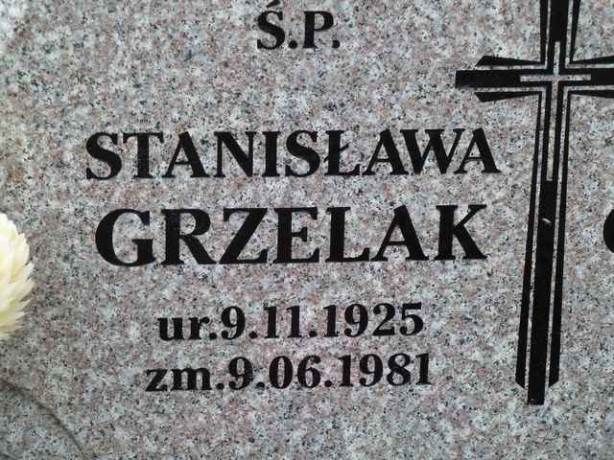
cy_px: 230
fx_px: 2111
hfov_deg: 16.6
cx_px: 307
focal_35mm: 119
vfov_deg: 12.5
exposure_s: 1/50
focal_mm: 19.5
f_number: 4.4
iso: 160
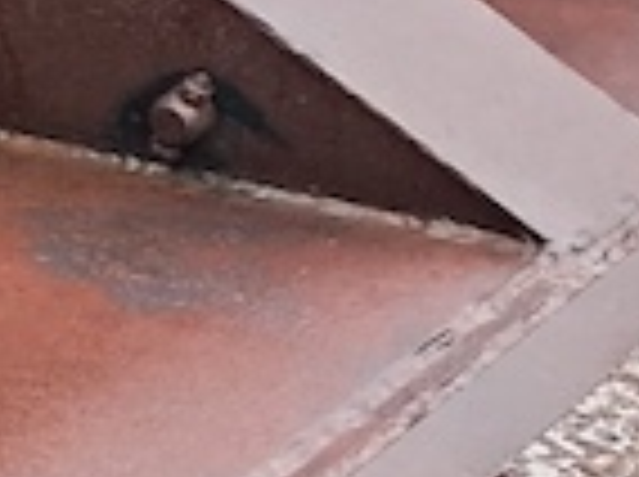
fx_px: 3796
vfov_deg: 7.2
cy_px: 148
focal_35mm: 206
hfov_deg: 8.5
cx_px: -1044
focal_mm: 4
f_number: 1.8
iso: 500
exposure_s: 1/60
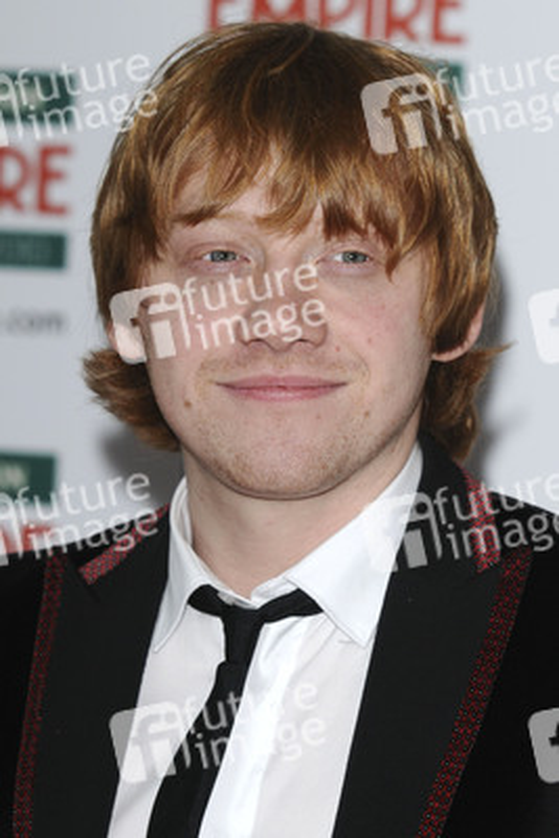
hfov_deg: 8.2
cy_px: 419
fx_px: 3909
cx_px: 280
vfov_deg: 12.2
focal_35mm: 168
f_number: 5
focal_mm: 112
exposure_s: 1/160
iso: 400
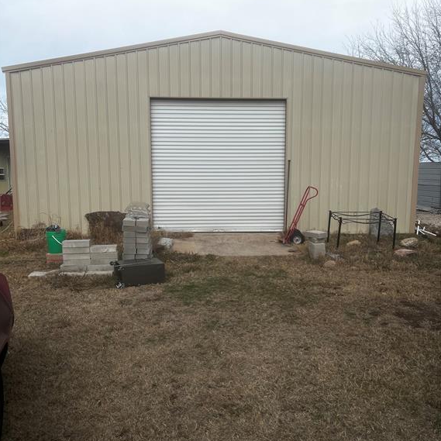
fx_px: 447
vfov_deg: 52.5
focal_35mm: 31
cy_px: 227
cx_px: 219
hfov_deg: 52.5
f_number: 1.5
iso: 50
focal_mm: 5.7
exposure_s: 1/3077
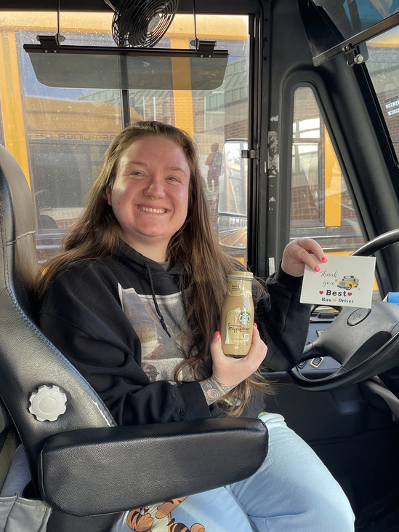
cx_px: 226
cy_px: 334
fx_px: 537
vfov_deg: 52.0
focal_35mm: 35
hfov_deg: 40.7
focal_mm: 5.1
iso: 50
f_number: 1.6
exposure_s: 1/121
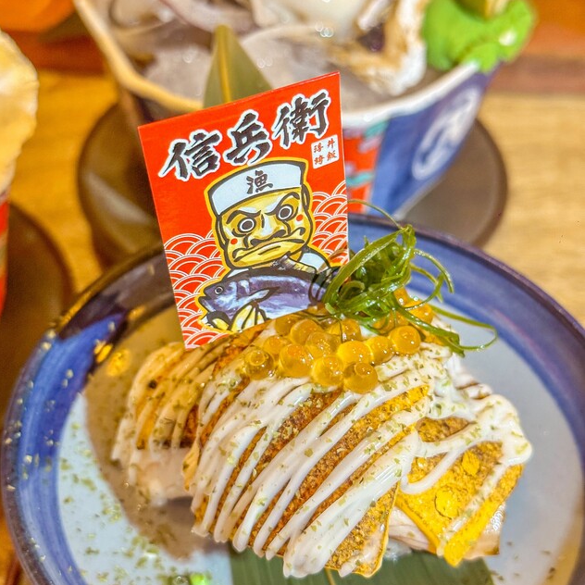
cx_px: 291
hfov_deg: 30.0
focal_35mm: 57
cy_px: 273
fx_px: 1090
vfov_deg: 30.0
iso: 200
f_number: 1.8
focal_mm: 6.86
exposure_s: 1/60
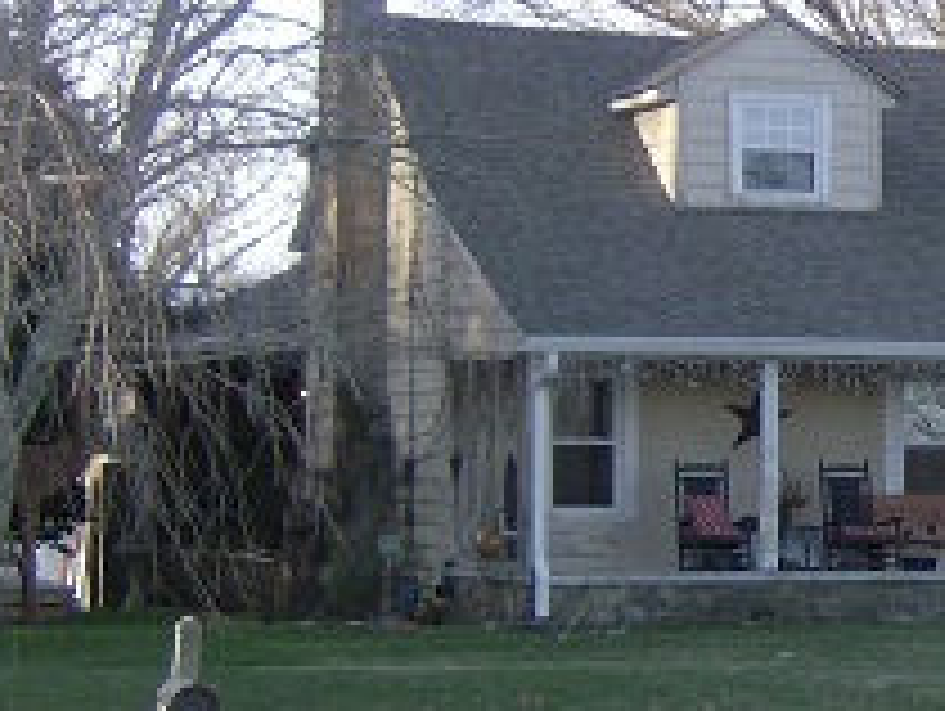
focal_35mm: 133
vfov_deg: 11.2
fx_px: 3635
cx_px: 1166
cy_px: 382
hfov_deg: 14.3
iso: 100
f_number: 3.1
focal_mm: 7.7
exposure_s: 1/331
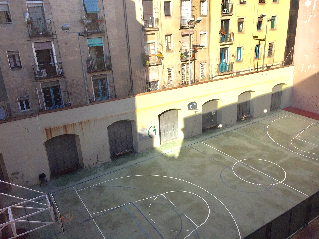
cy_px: 120
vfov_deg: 48.2
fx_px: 267
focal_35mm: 29
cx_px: 160
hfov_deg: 61.7
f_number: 2.2
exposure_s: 1/2083
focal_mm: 4.15
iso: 32
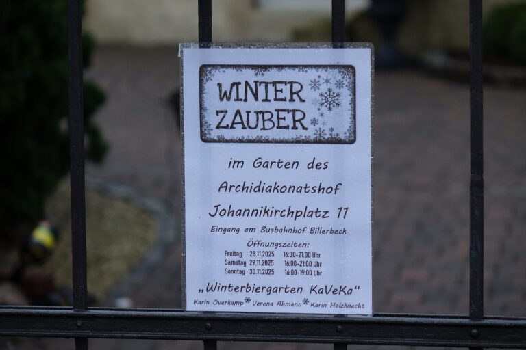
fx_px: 2425
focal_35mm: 166
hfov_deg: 12.4
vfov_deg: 8.3
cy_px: 175
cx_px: 263
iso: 500
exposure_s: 1/200
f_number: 2.8
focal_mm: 60.99
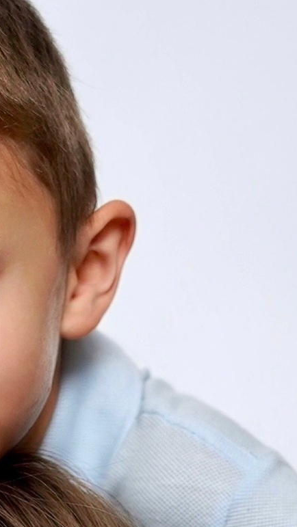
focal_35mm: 221
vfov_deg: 9.3
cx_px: -25
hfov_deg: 5.5
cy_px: 934
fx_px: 3086
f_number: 3.2
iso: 500
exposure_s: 1/200
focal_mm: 42.3
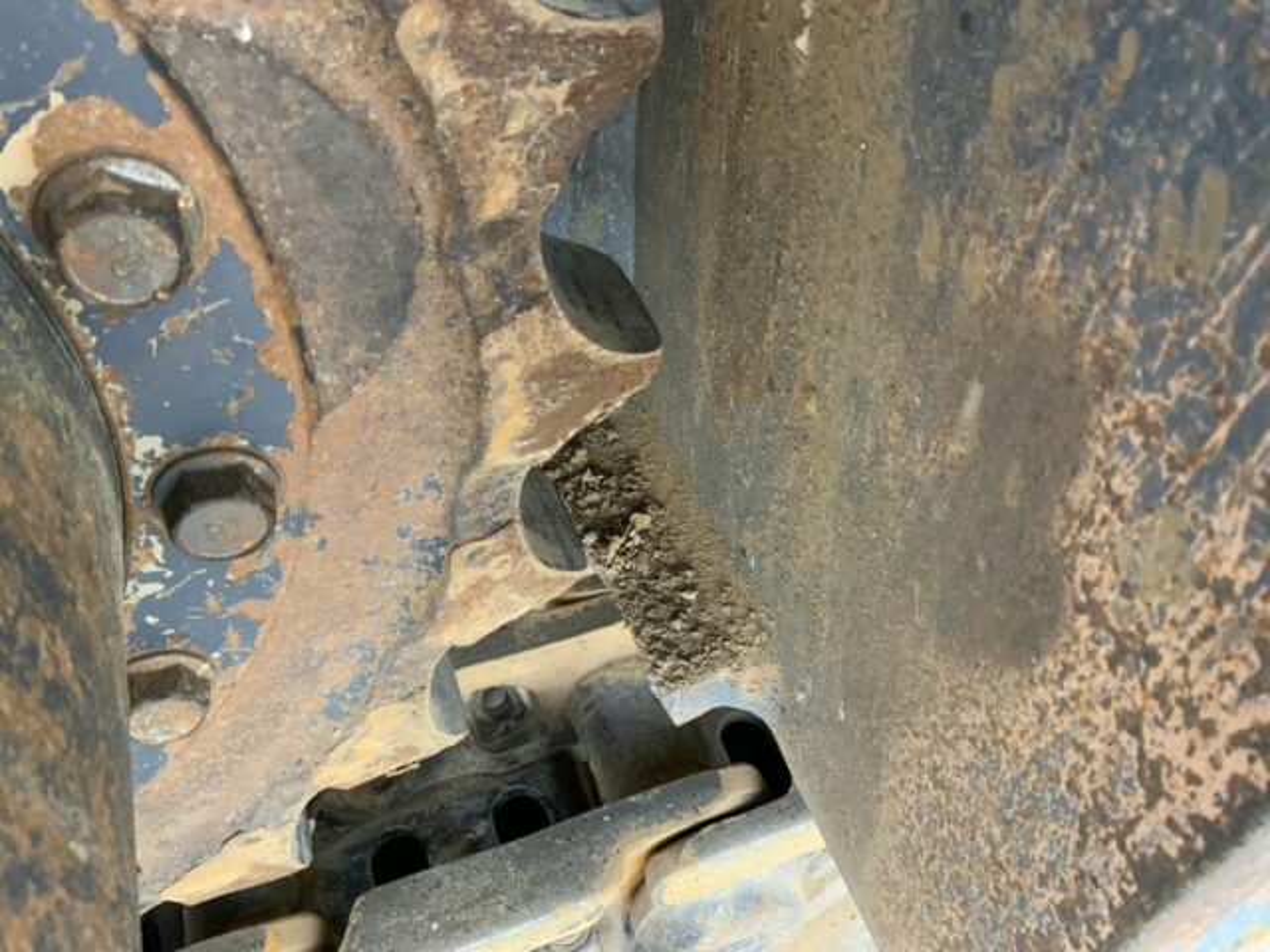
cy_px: 476
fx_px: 1064
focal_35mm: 29
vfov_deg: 48.2
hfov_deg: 61.7
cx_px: 635
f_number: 1.8
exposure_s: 1/60
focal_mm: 3
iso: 200
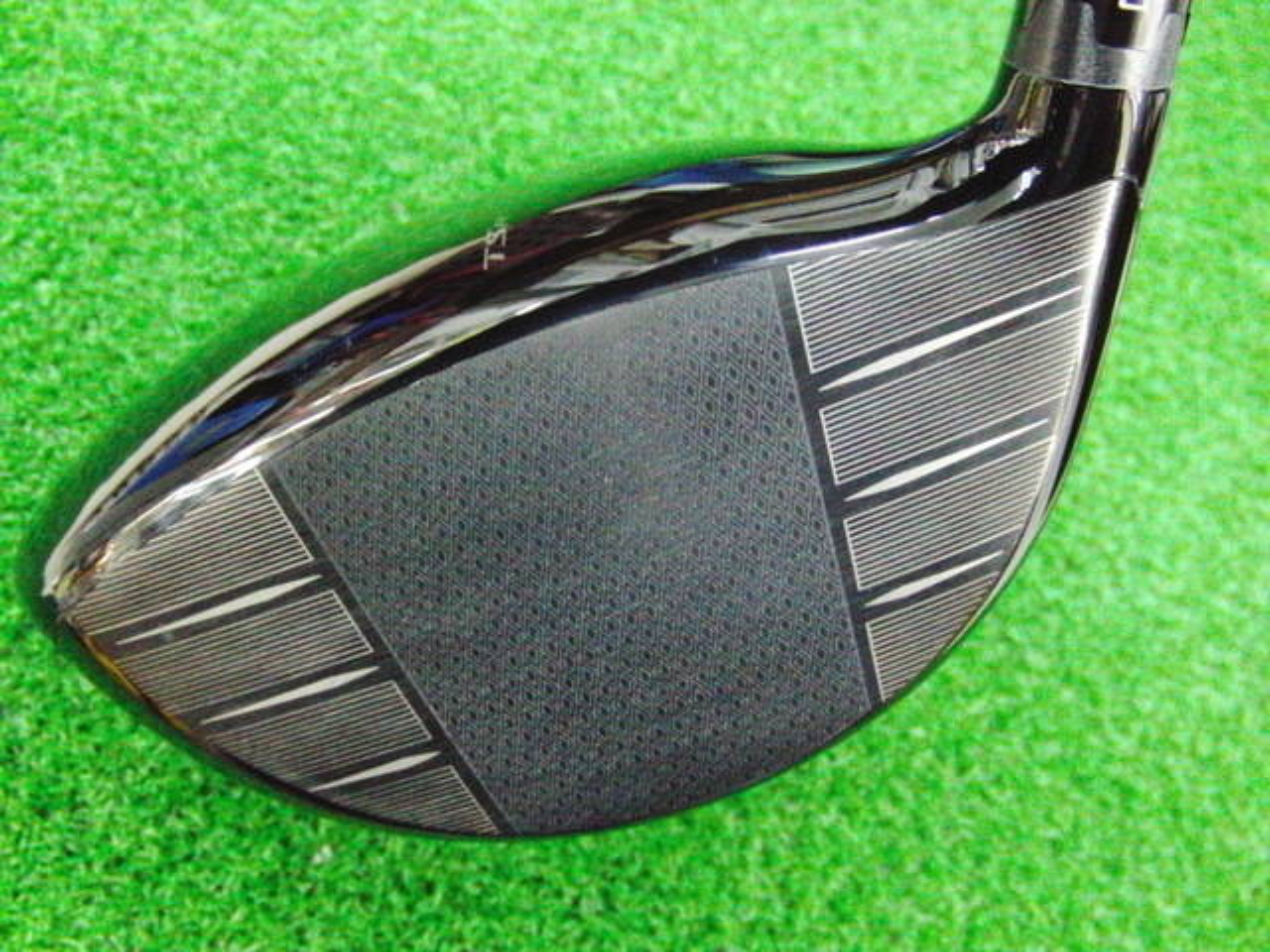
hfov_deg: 50.1
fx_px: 1357
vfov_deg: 38.7
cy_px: 476
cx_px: 635
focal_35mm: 37
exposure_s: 1/80
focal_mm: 6.42
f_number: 3.6
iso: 3200
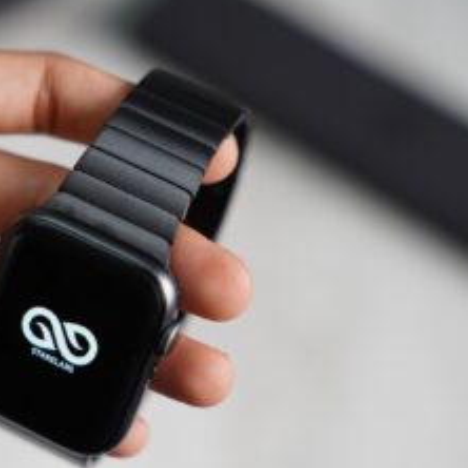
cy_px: 254
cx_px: 103
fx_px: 1759
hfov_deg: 15.1
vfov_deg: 15.2
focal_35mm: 115
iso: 800
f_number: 4
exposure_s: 1/80
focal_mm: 75
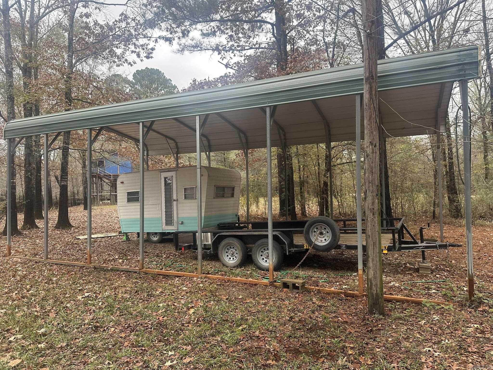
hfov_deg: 71.6
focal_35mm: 24
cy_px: 185
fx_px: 342
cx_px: 246
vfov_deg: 56.8
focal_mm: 6.86
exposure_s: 1/161
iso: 125
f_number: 1.78
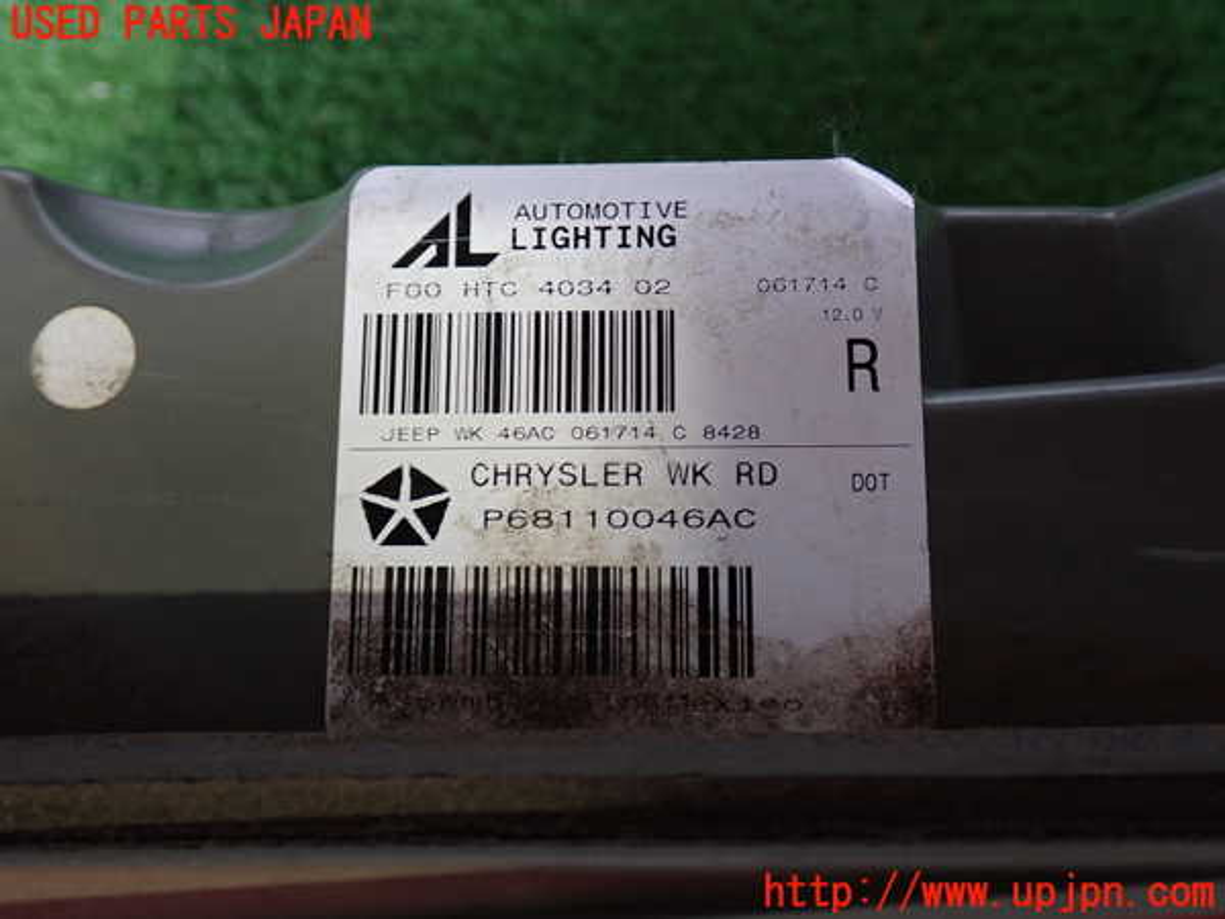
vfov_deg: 39.7
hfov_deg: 51.4
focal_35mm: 36
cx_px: 612
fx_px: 1274
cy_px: 460
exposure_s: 1/40
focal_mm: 6.37
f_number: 2.5
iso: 320
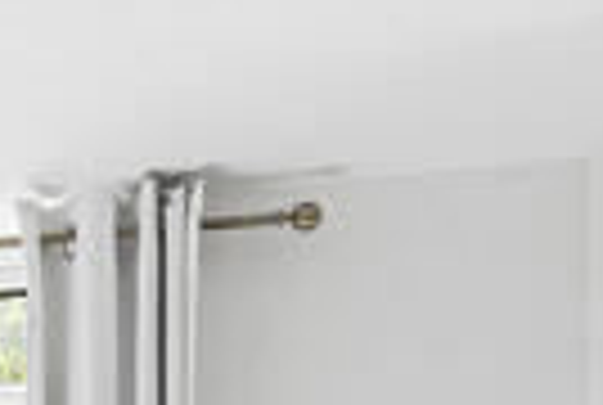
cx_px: -621
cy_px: 902
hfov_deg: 14.0
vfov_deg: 10.1
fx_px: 2048
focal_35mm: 122
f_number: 9
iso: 100
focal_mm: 16
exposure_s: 1/20
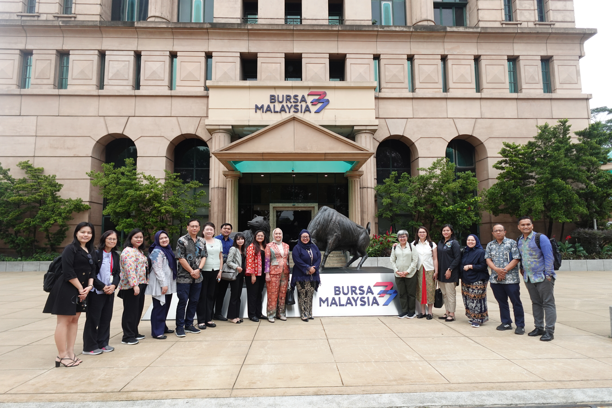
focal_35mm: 20
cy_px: 204
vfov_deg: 61.9
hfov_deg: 84.0
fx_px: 340
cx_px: 306
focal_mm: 7.6
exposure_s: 1/800
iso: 125
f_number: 2
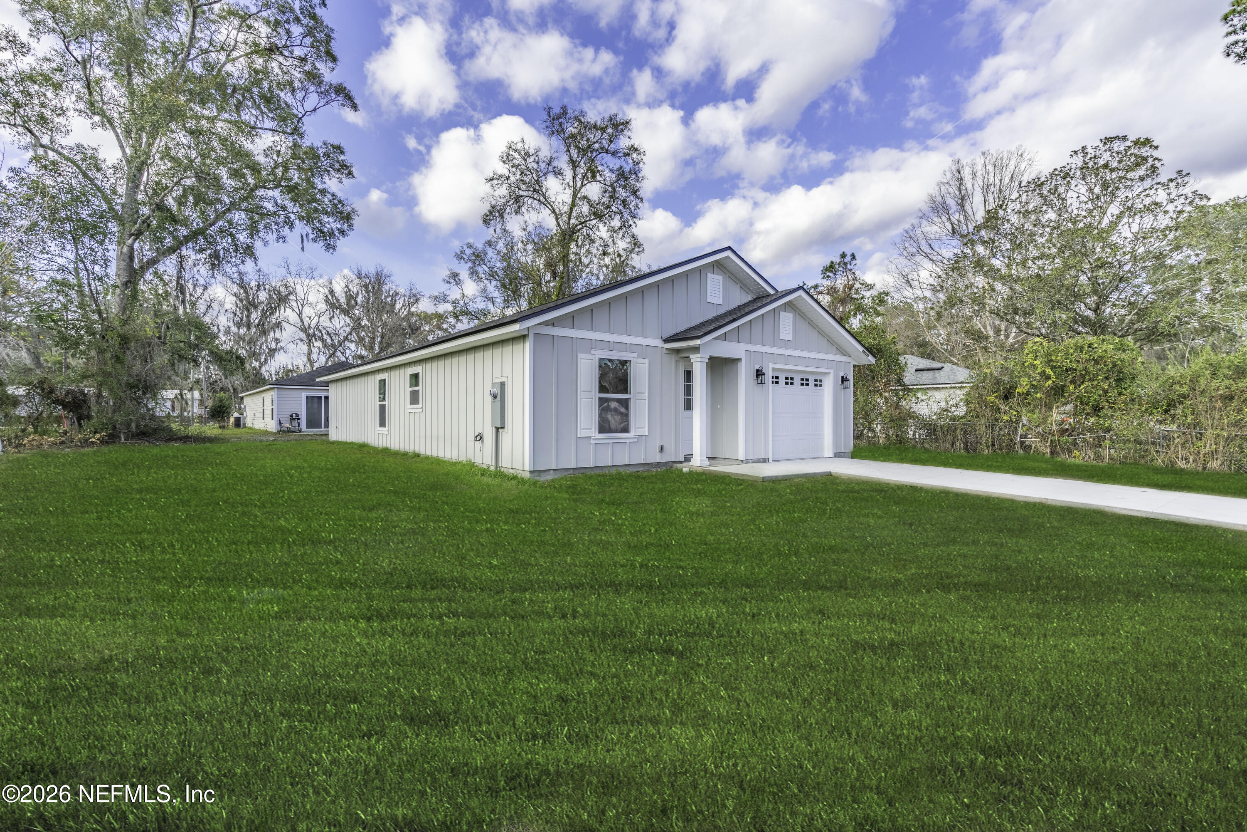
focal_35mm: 16
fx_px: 554
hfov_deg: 96.7
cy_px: 416
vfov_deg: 73.7
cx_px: 624
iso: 100
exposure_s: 1/1600
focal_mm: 16
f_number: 9
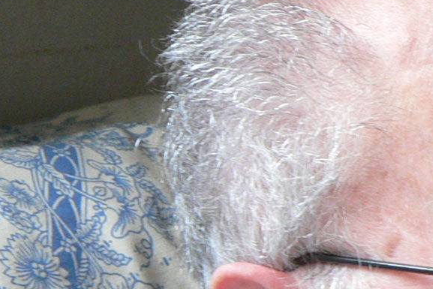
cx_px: 636
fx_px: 5281
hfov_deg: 4.7
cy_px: 337
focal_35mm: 439
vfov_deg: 3.1
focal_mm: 19.9
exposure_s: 1/30
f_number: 3.2
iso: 200
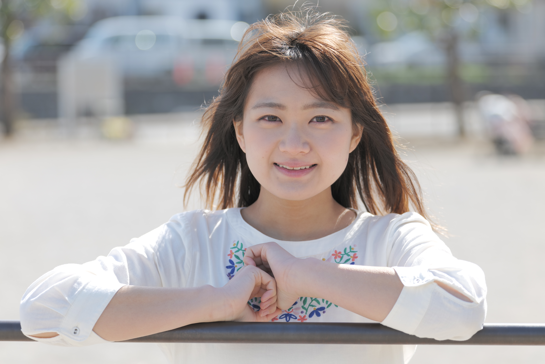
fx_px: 1817
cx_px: 272
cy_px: 182
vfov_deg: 11.4
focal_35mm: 120
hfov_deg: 17.1
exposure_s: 1/200
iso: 100
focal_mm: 120
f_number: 4
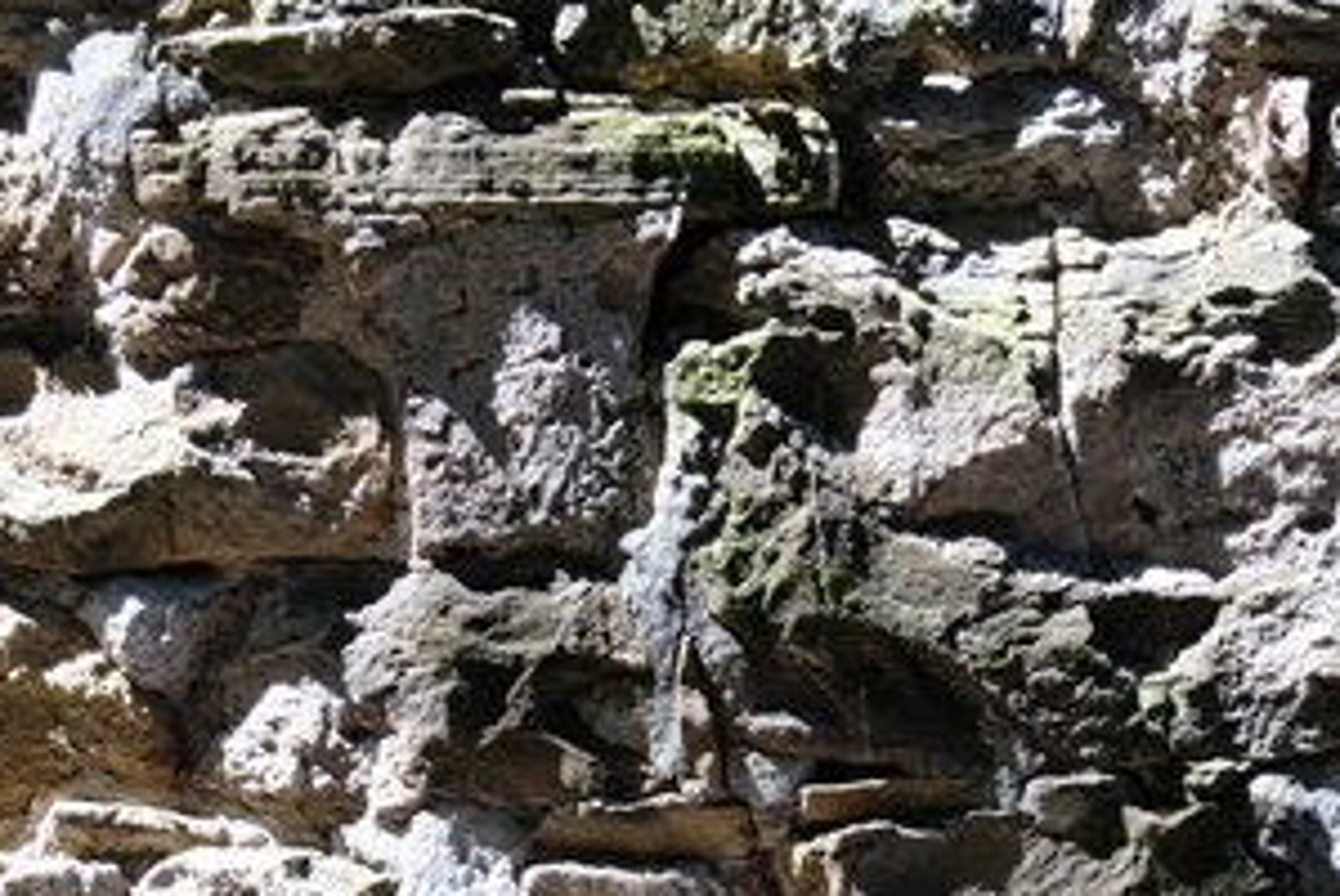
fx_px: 3316
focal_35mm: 89
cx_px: 1192
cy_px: 1297
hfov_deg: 22.3
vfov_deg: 14.5
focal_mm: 17
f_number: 8
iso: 640
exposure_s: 1/100
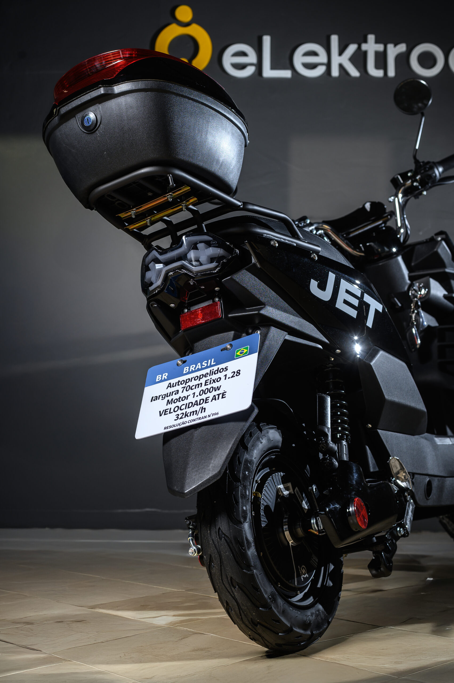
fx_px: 947
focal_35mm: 50
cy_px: 342
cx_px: 227
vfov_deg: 39.6
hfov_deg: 27.0
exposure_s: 1/100
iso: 80
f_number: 6.3
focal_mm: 50
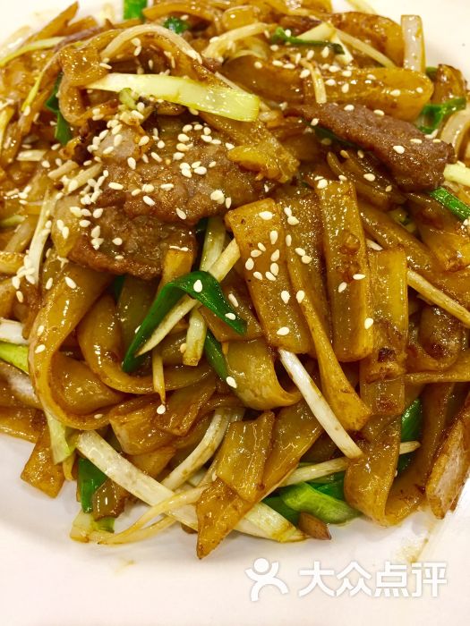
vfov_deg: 61.7
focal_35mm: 29
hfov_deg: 48.2
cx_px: 235
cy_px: 313
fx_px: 525
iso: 160
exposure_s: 1/33
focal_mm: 4.15
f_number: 2.2
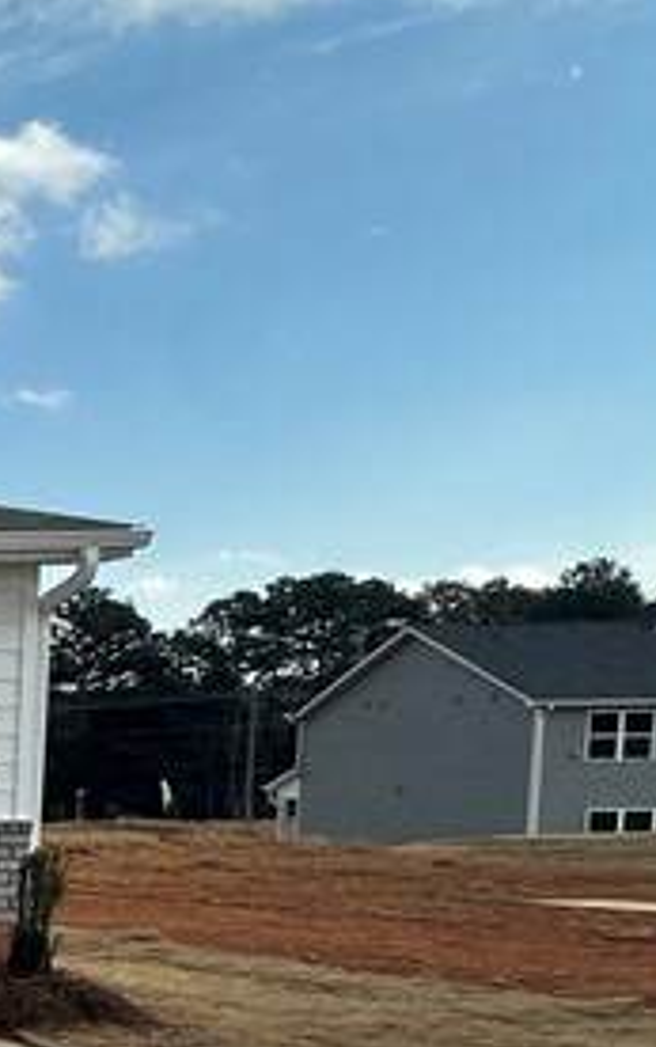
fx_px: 1570
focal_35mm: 55
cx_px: -993
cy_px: 907
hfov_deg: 14.1
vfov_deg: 35.1
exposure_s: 1/1171
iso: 40
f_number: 2.2
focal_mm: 2.22
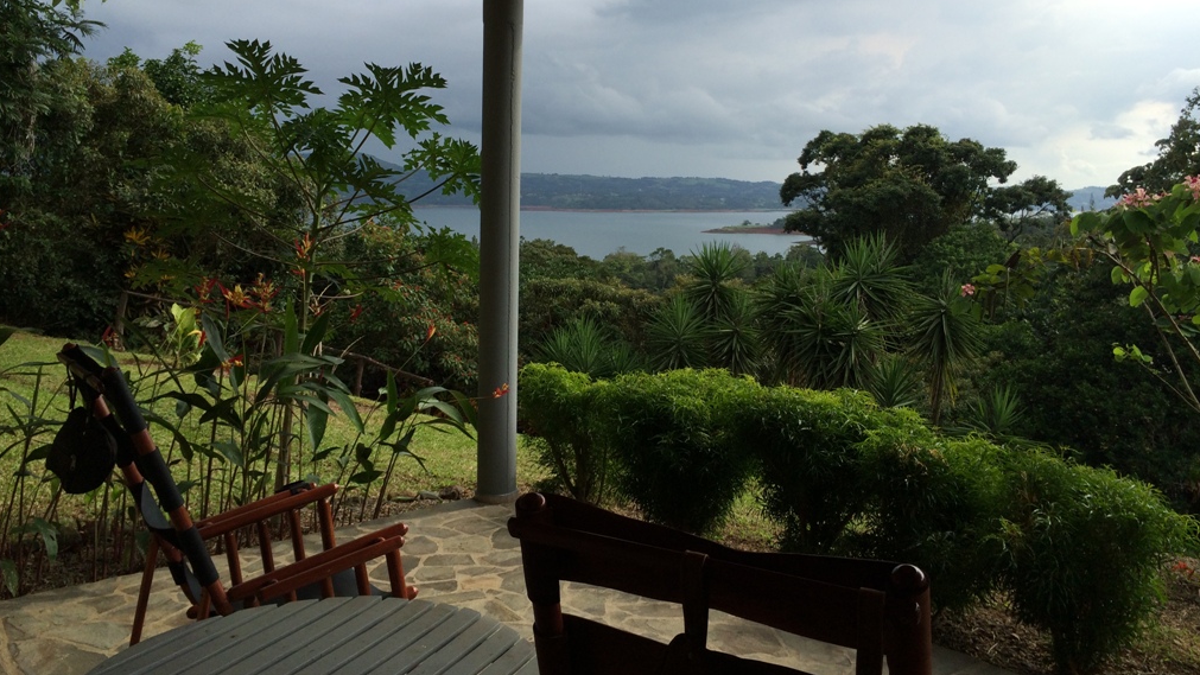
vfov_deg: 36.4
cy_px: 246
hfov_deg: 61.0
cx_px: 595
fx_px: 1018
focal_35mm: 32
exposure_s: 1/1172
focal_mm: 4.15
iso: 32
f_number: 2.2
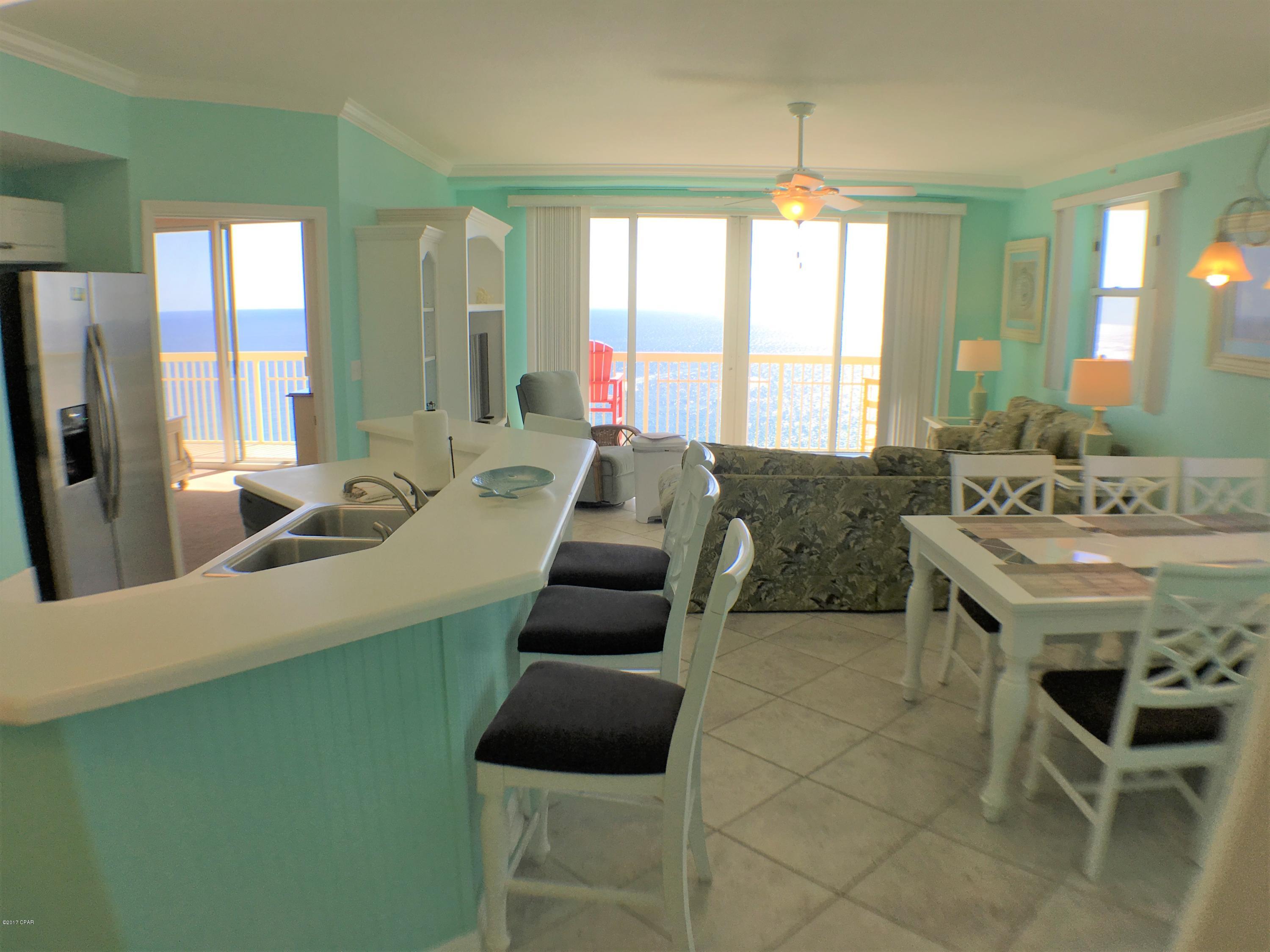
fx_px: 1064
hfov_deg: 61.7
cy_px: 476
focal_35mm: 29
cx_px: 635
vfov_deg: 48.2
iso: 25
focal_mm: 4.15
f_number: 2.2
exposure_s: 1/220
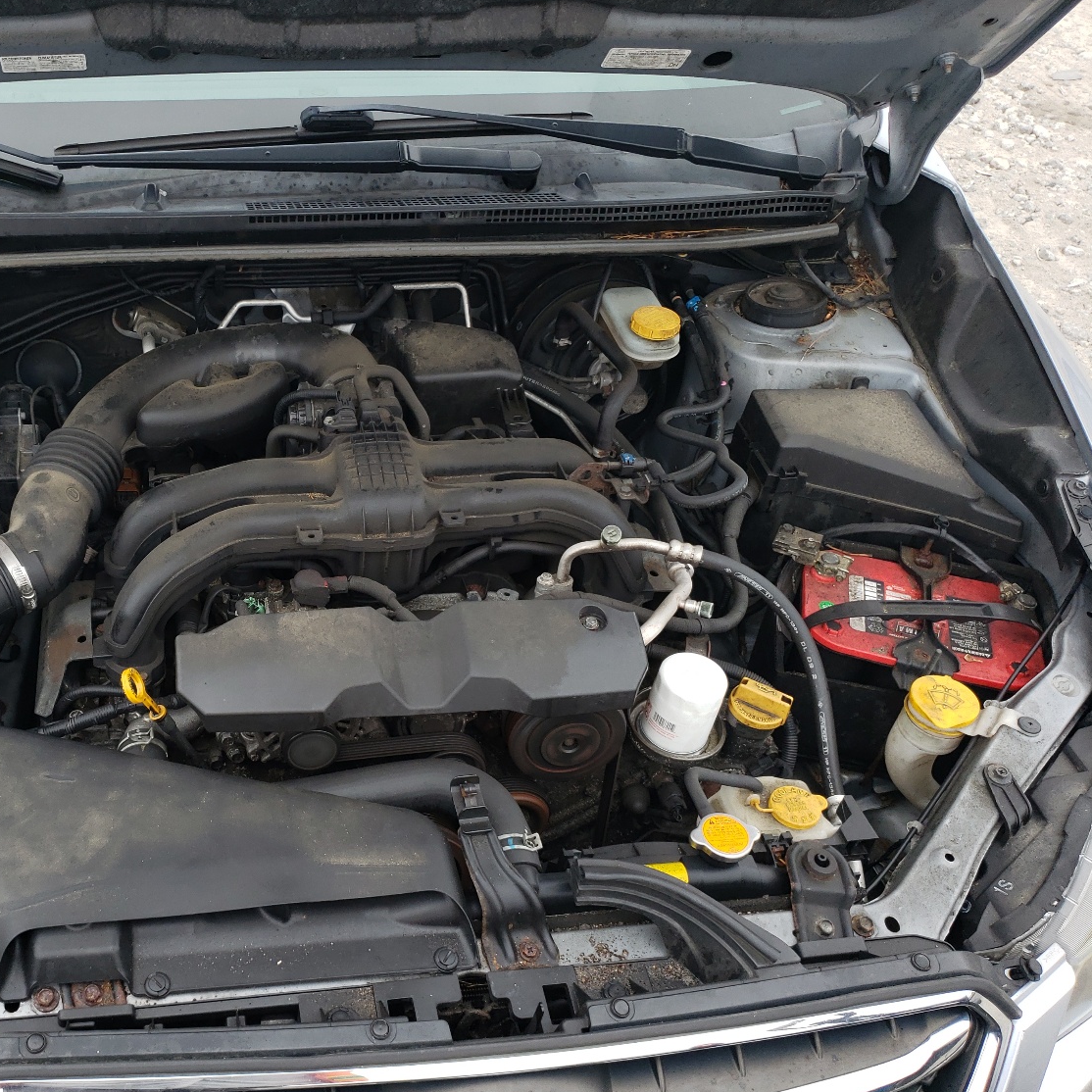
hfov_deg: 48.4
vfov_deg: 49.7
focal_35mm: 33
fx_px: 1178
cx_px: 316
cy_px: 585
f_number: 1.5
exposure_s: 1/217
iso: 50
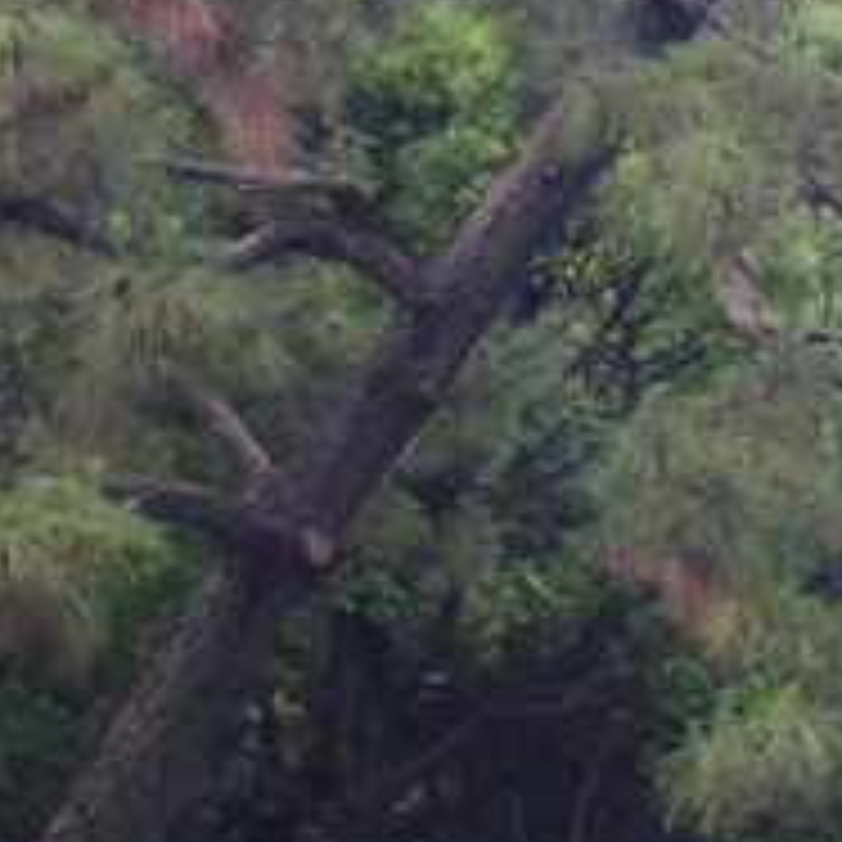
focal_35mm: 227
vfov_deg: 7.7
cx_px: 2220
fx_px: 6247
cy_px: 905
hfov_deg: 7.1
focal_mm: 8.5
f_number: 3.5
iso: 200
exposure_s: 1/60
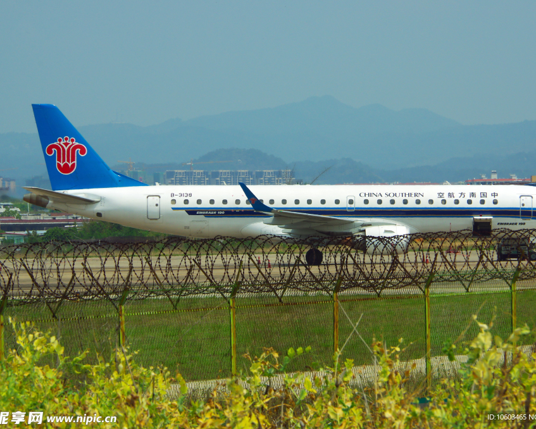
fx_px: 3634
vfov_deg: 6.8
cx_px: 307
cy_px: 214
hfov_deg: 8.4
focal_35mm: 229
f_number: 16
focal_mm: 135
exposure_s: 1/400
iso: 200
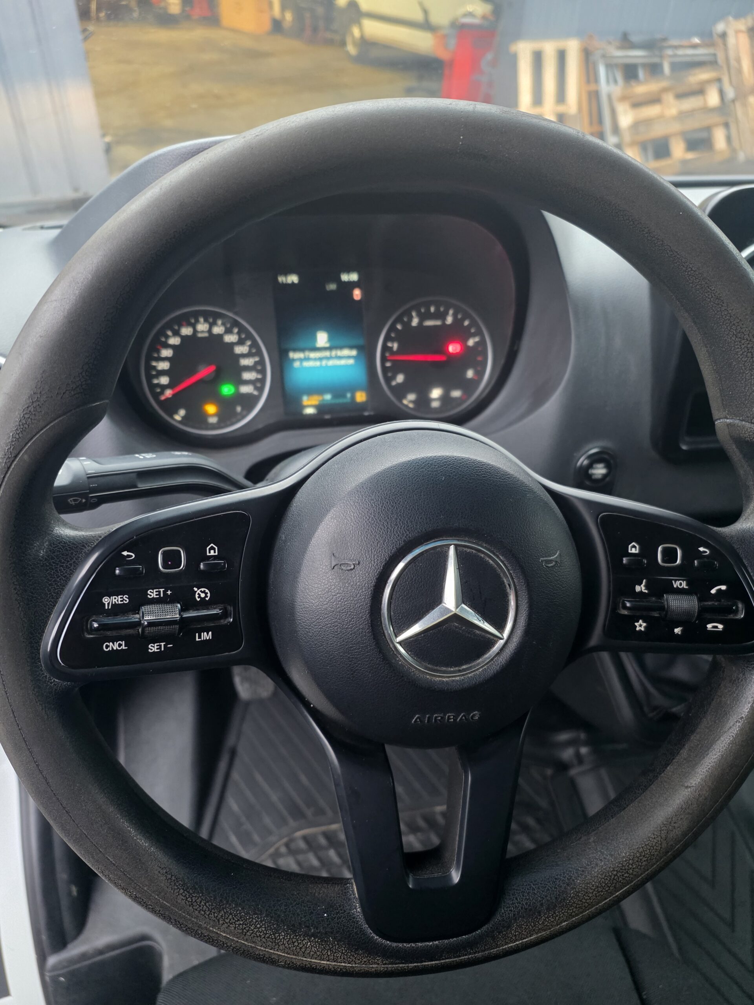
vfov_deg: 73.9
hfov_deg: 58.9
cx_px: 377
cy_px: 502
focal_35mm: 23
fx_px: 668
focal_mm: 6.25
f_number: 1.7
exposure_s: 1/100
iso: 1000
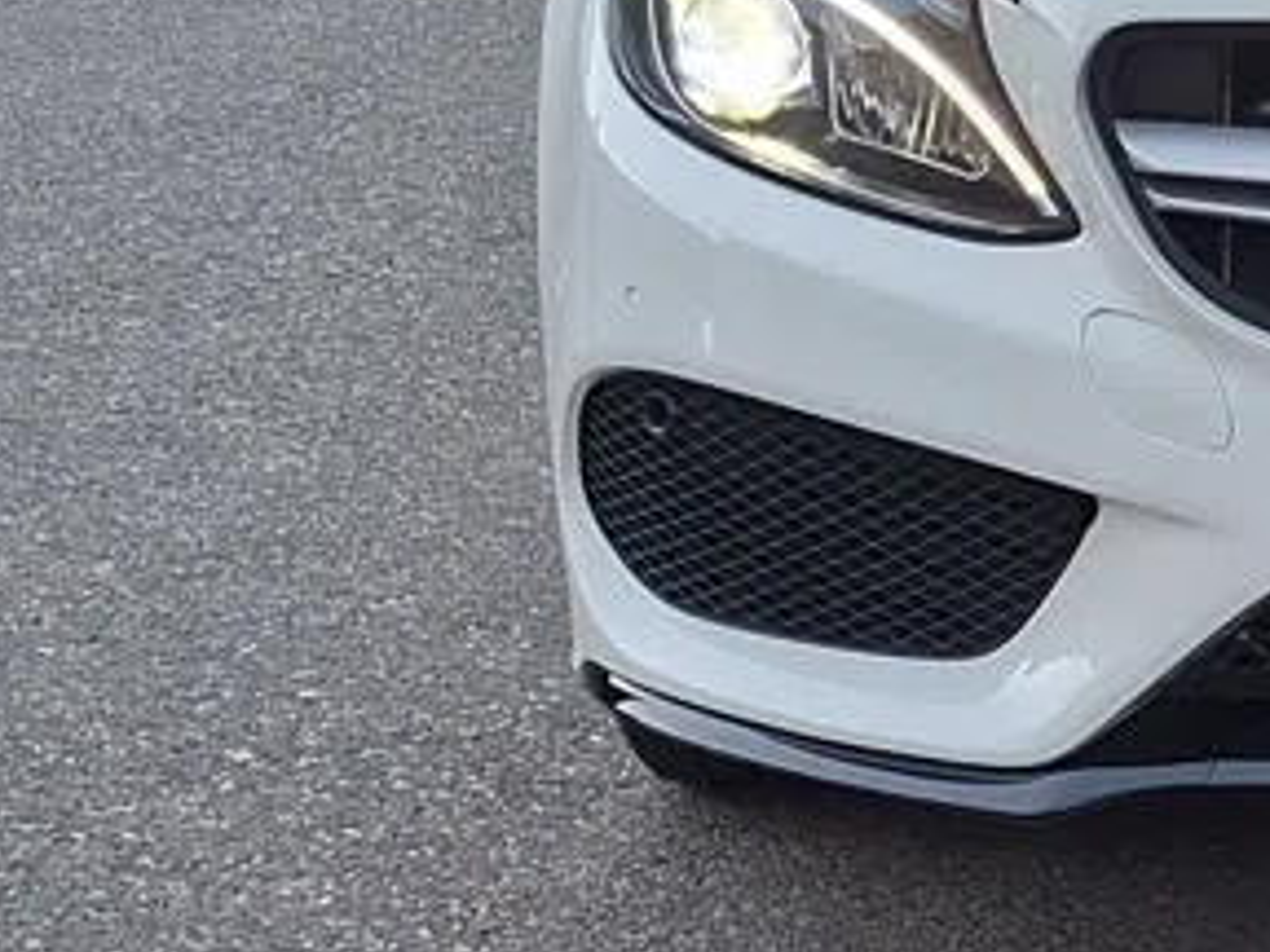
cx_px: 1596
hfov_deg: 14.8
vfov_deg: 11.6
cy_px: 392
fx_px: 4696
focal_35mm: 128
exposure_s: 1/131
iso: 50
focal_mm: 5.54
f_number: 1.8
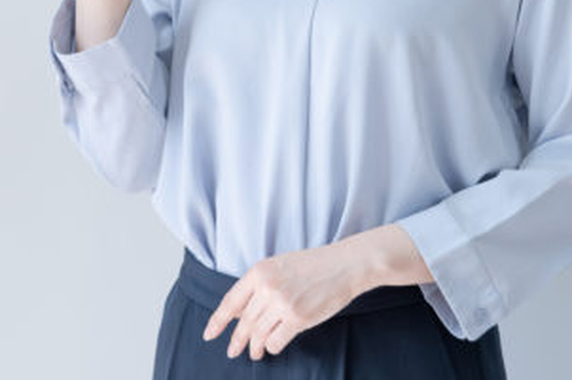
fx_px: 3573
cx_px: 333
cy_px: -65
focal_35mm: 225
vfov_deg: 6.1
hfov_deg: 9.2
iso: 400
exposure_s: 1/160
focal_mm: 85
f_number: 5
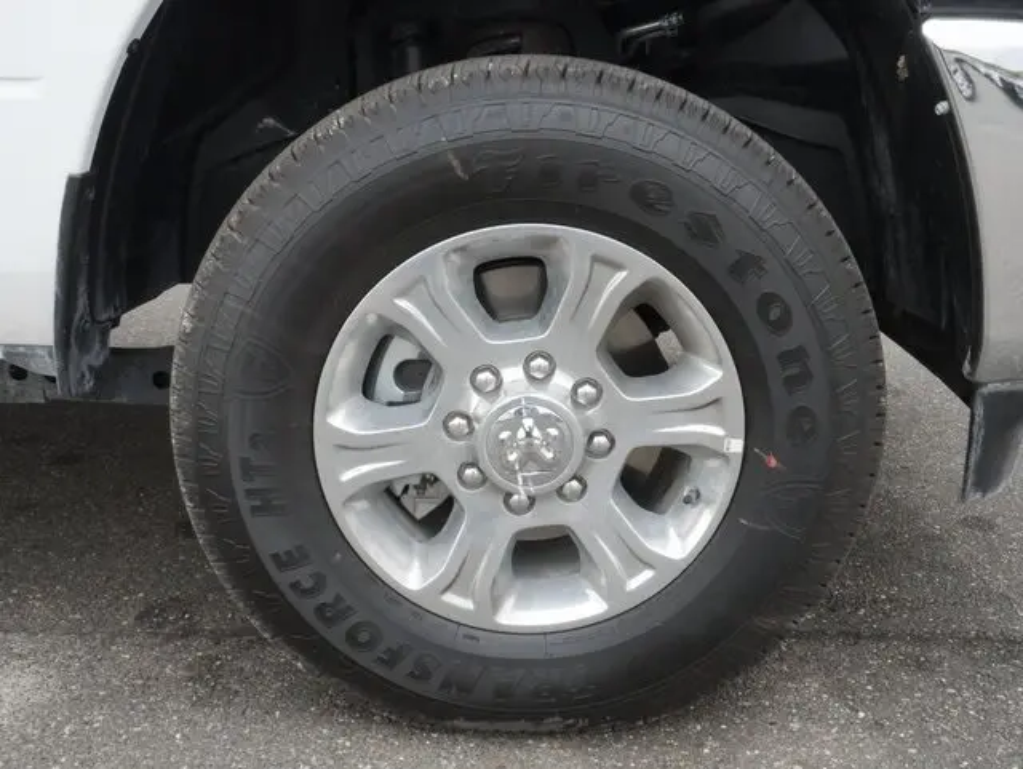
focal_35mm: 38
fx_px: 1124
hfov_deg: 48.9
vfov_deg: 37.8
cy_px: 384
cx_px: 512
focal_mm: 19
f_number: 20
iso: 2000
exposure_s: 1/60
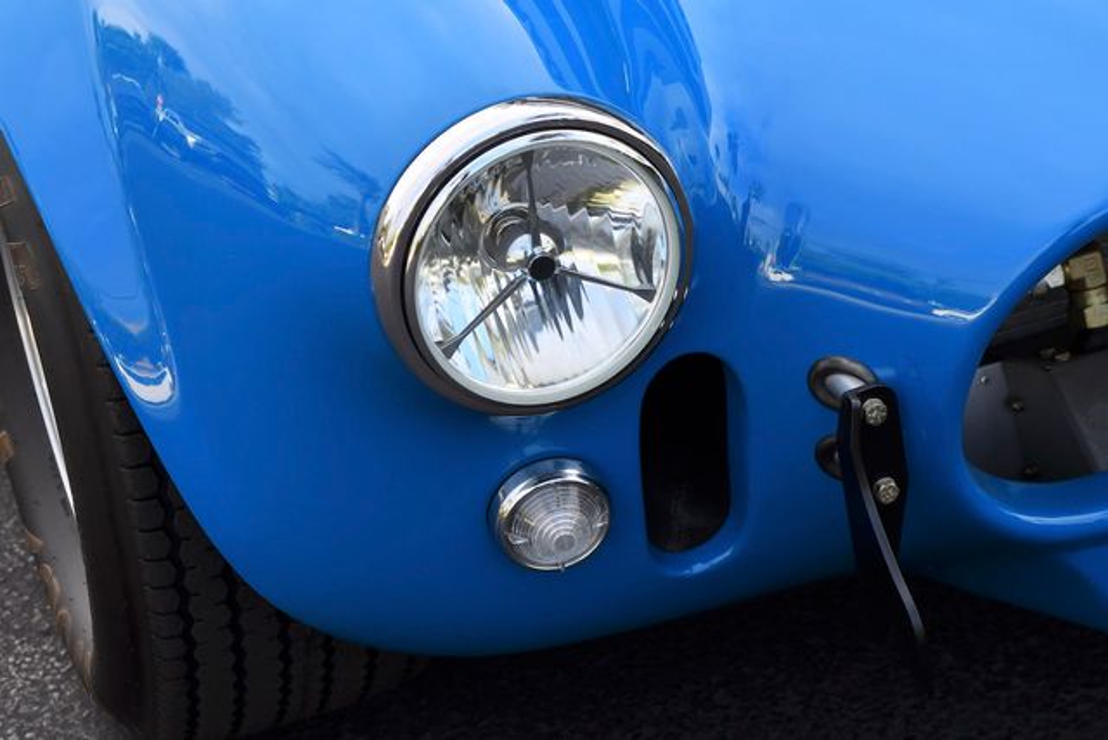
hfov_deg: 19.5
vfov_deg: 13.0
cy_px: 370
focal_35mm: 105
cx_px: 554
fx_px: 3232
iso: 400
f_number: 7.1
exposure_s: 1/400
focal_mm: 70
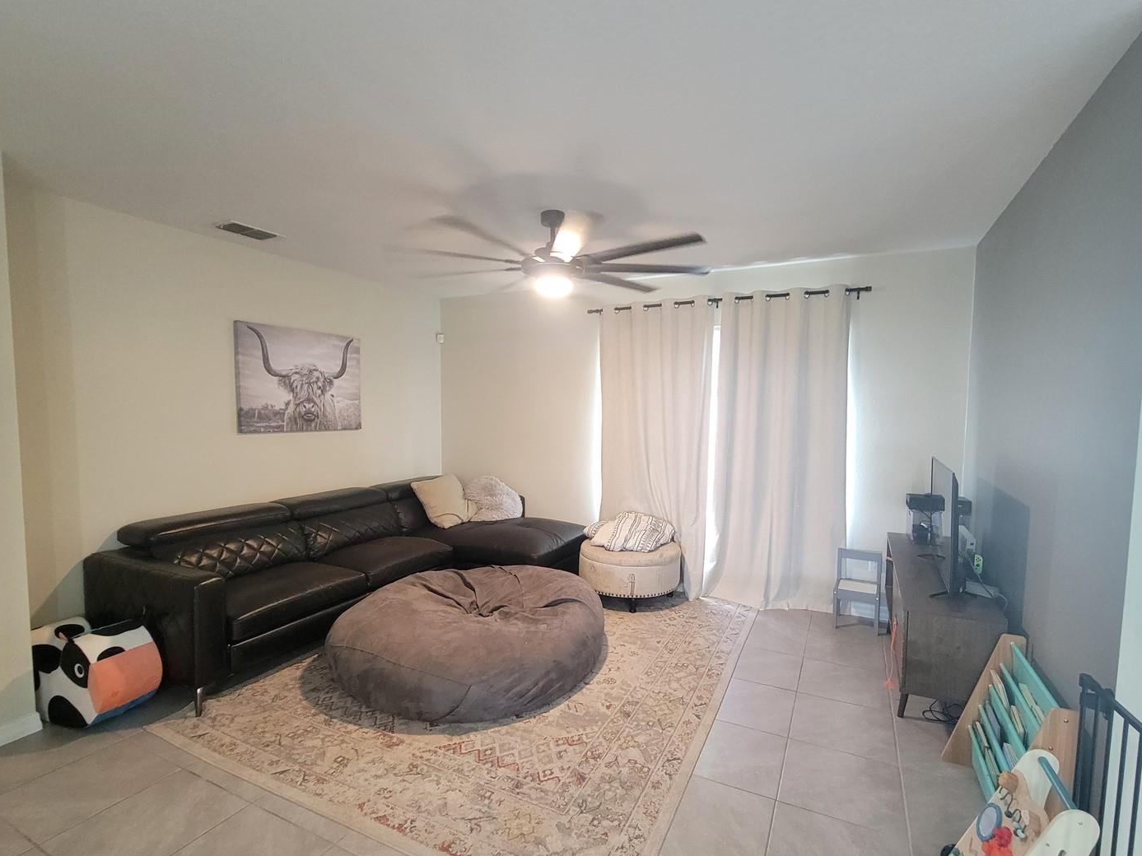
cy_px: 440
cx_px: 590
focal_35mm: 15
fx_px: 495
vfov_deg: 81.7
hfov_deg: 98.1
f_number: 2.2
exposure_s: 1/24
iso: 640
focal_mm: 2.2
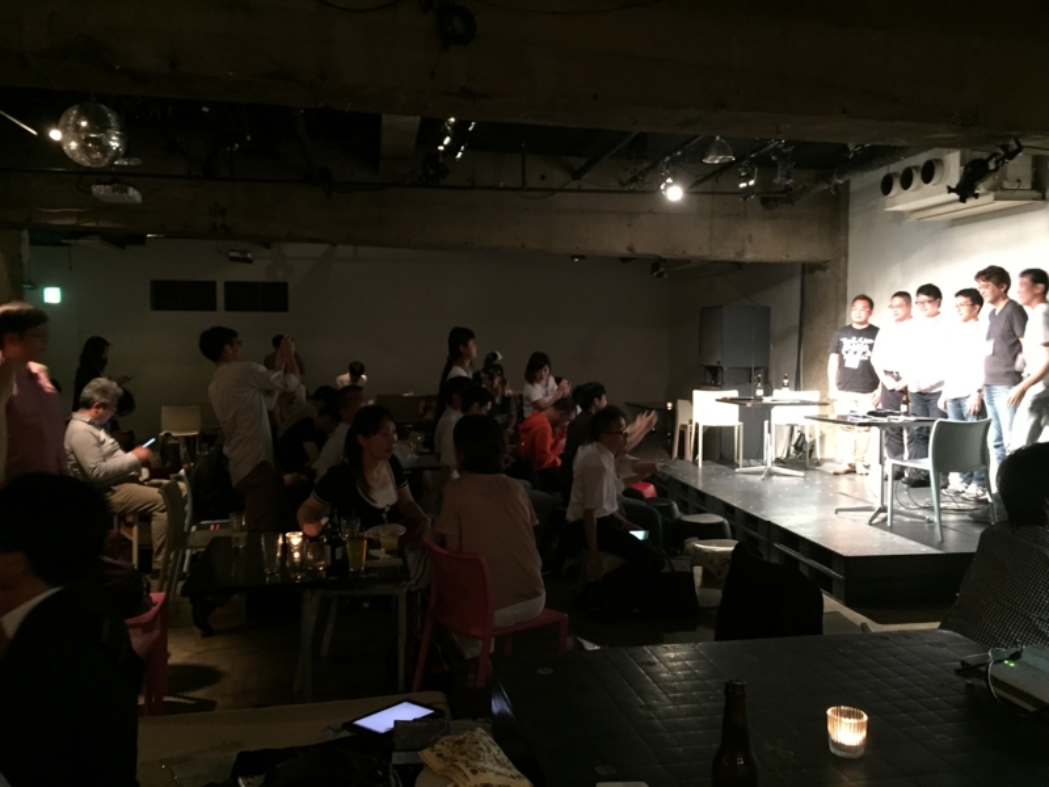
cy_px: 394
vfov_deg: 48.2
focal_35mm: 29
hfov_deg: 61.7
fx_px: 879
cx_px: 524
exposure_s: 1/15
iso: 500
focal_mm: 4.15
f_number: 2.2
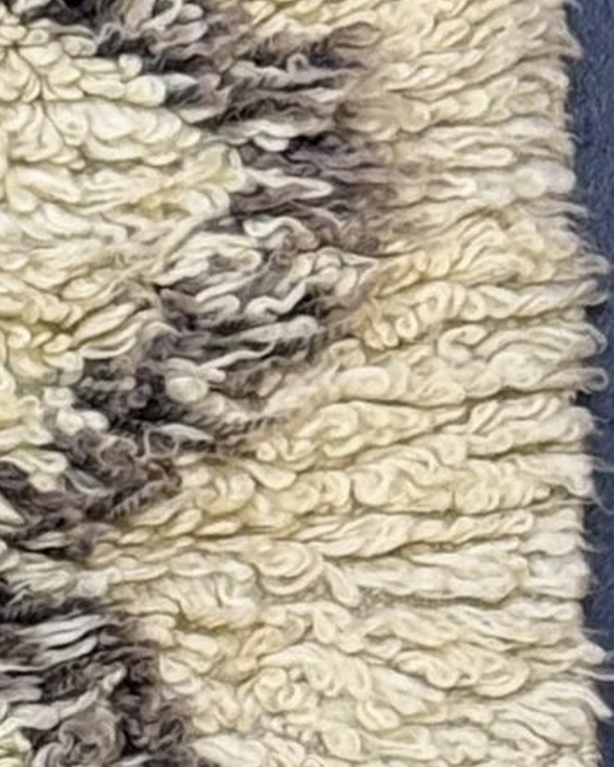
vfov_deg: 7.1
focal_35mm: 267
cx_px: -486
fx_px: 6067
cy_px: 1218
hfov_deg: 5.7
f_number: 1.78
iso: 64
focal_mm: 6.76
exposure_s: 1/50
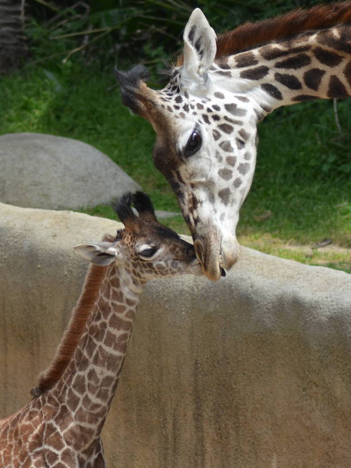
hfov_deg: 3.1
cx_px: 248
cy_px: 260
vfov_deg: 4.1
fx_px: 6489
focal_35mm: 480
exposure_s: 1/1600
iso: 400
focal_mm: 170
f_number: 5
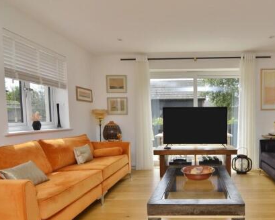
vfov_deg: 56.8
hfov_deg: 65.9
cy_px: 133
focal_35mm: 25
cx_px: 192
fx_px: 202
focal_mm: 11
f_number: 5.6
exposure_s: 1/125
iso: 125
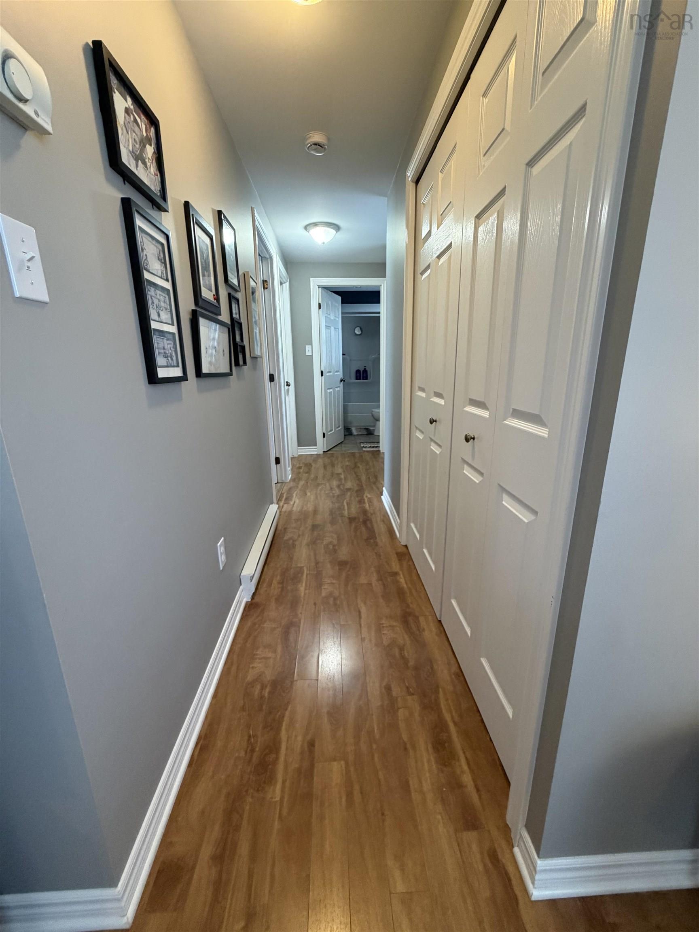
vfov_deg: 102.1
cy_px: 466
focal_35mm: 14
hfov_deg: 85.7
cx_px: 350
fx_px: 377
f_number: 2.2
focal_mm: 2.22
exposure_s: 1/60
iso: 400
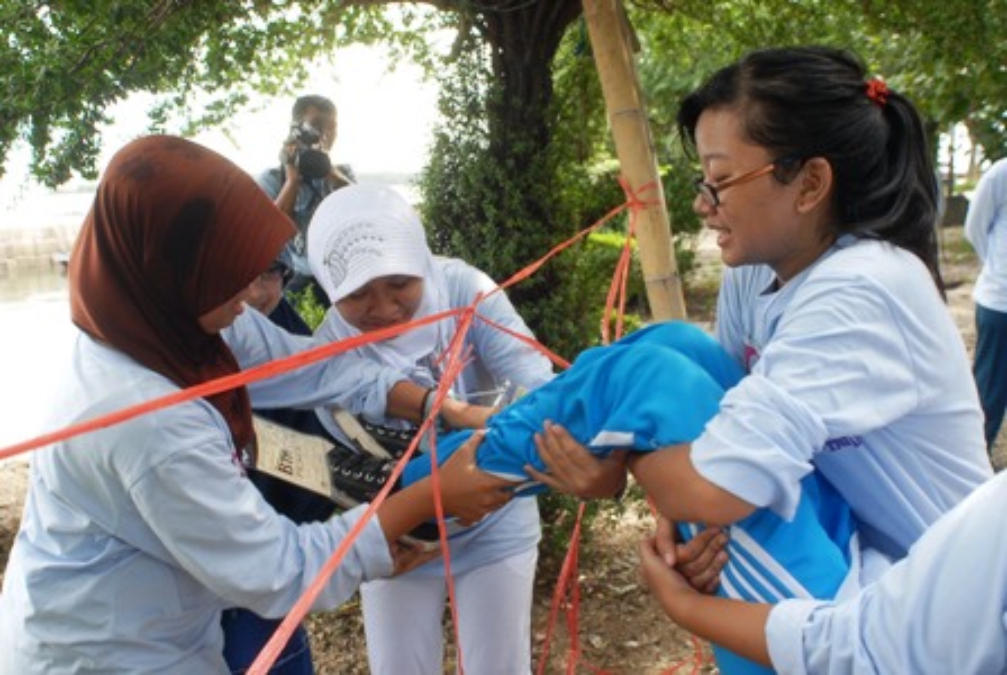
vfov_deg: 43.7
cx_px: 504
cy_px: 338
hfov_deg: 61.9
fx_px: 840
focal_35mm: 30
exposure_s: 1/160
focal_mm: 20
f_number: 4.5
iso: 100
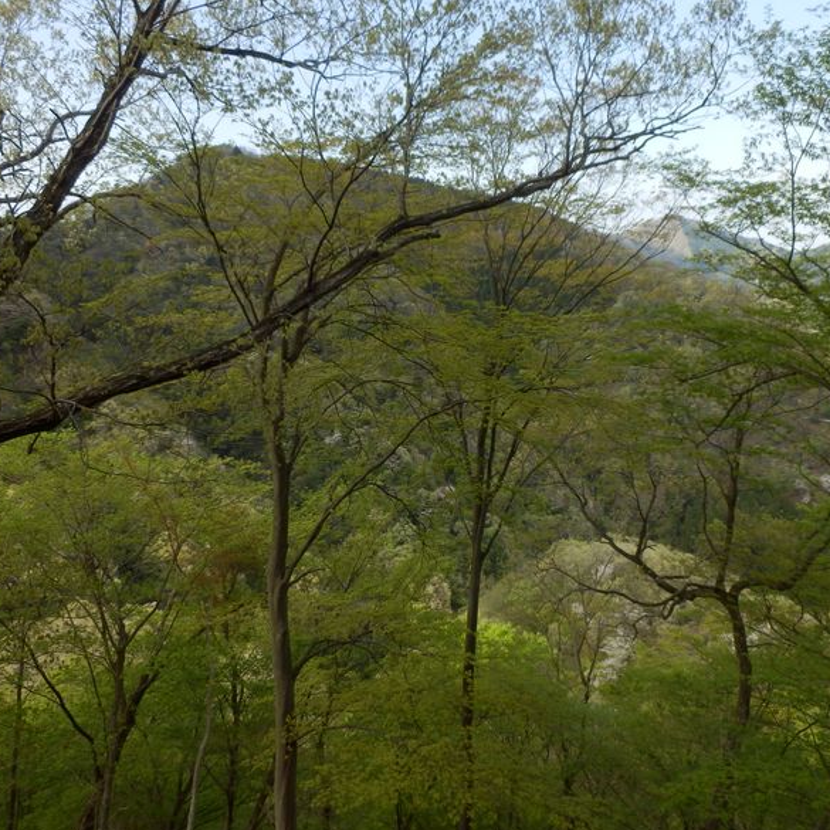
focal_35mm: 29
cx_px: 433
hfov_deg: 55.6
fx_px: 787
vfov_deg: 55.6
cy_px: 424
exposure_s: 1/400
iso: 80
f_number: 3
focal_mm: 4.2
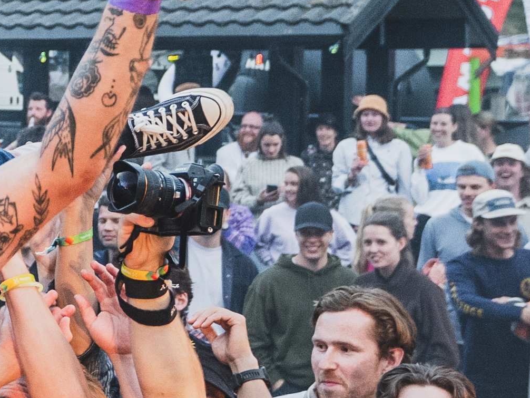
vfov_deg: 13.2
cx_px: -279
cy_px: 129
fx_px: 1715
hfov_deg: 16.0
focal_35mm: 112
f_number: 1.8
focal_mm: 14
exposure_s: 1/200
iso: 800
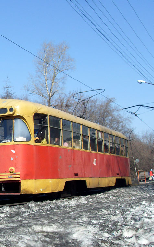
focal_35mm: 53
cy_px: 123
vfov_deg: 38.2
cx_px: 13
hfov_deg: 23.7
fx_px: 356
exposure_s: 1/250
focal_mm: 6.3
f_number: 7
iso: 80
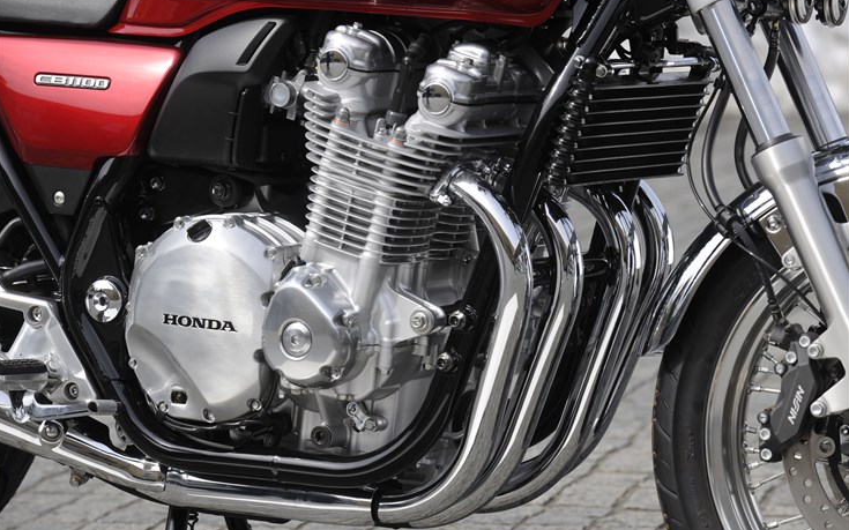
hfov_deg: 13.2
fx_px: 3678
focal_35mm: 159
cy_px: 267
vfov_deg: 8.2
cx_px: 423
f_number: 8
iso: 200
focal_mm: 155
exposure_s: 1/400
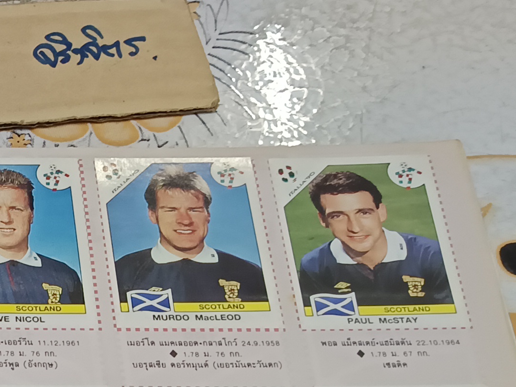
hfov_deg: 19.4
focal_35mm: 89
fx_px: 1327
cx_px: -246
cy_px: 473
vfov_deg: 15.9
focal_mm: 5.31
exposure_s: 1/50
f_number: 1.7
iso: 1080
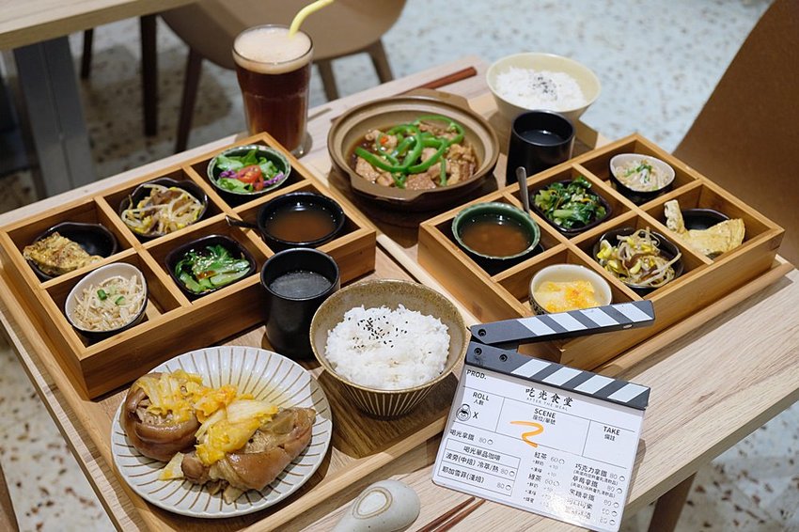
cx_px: 400
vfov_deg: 31.9
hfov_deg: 46.4
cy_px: 266
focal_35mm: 42
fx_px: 932
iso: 800
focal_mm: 27.7
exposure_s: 1/60
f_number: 3.2
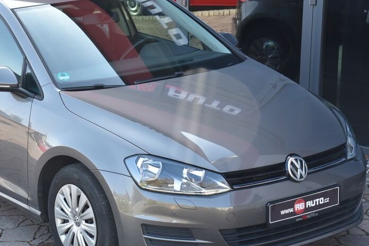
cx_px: 102
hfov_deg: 19.7
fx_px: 1056
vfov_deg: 13.3
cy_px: 124
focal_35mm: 103
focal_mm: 70
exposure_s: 1/200
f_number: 7.1
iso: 500
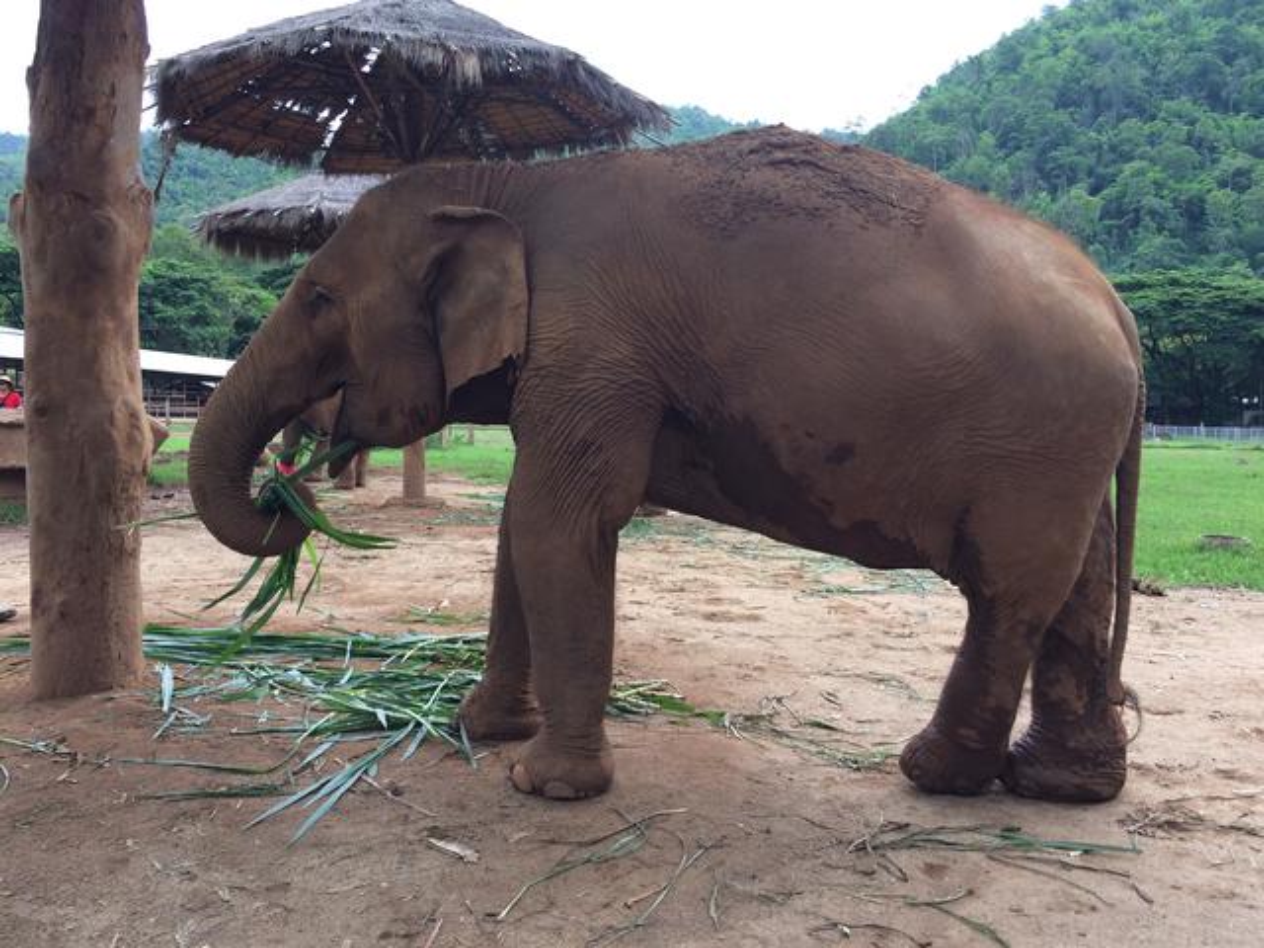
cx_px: 632
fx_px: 1059
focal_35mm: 29
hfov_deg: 61.7
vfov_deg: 48.2
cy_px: 474
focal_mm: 4.15
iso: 32
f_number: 2.2
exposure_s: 1/232
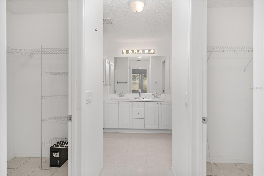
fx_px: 139
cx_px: 132
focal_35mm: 19
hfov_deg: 86.9
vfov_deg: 64.5
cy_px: 88
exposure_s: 1/6
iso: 125
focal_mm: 19
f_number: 6.3
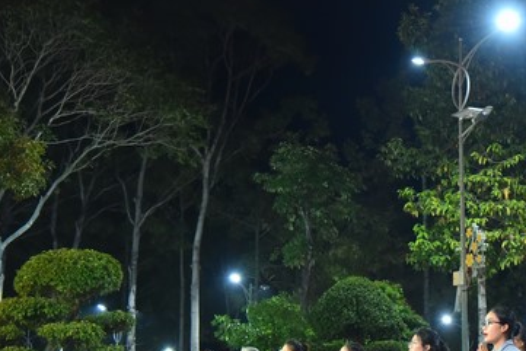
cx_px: 465
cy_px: 208
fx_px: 1052
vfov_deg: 18.9
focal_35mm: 72
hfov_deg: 27.2
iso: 2000
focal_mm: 40
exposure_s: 1/50
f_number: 4.5
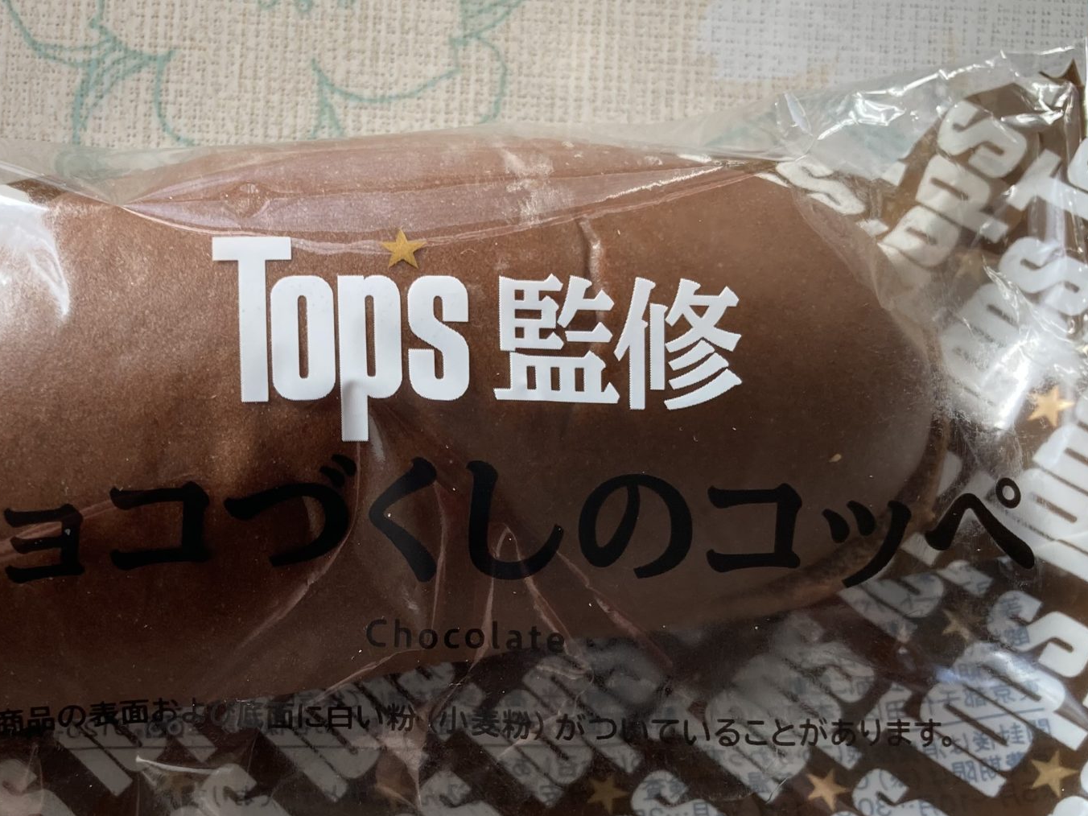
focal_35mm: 53
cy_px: 591
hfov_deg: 35.8
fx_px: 1666
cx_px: 350
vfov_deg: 27.2
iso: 20
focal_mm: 3.99
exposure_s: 1/152
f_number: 1.8
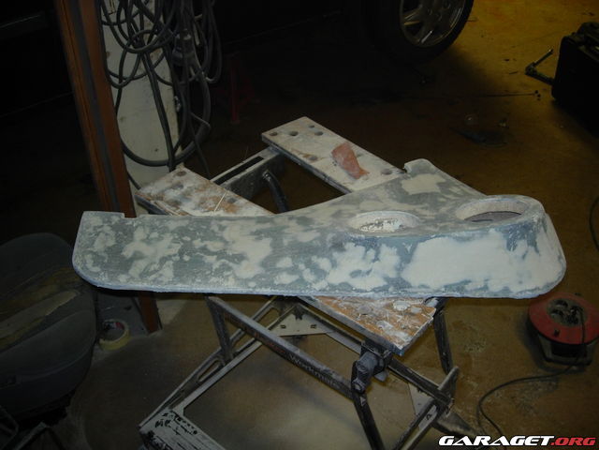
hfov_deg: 49.0
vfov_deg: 37.7
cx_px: 300
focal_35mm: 38
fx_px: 658
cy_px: 225
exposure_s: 1/64
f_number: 2.8
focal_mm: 7.8
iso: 79
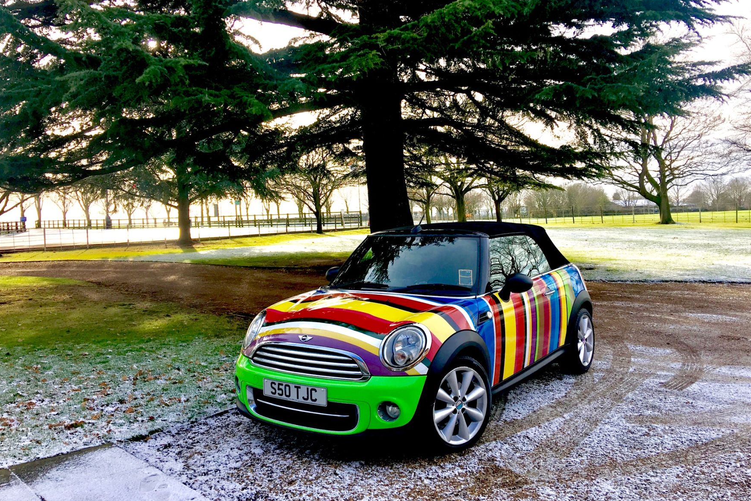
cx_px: 381
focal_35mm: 31
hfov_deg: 60.3
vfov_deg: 42.3
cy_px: 225
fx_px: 647
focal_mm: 4.15
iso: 25
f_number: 2.2
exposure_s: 1/519
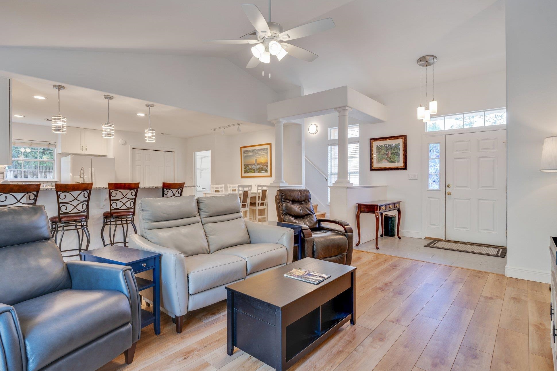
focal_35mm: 19
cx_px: 271
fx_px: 294
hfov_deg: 86.9
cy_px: 184
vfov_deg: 64.5
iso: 100
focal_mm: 18
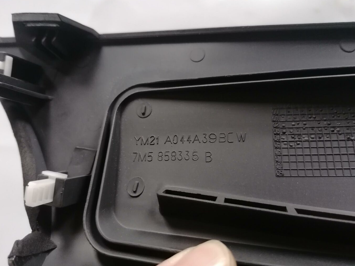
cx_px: 179
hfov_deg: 63.4
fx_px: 287
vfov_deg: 49.8
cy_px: 131
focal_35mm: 28
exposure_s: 1/50
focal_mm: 4.75
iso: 640
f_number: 1.8
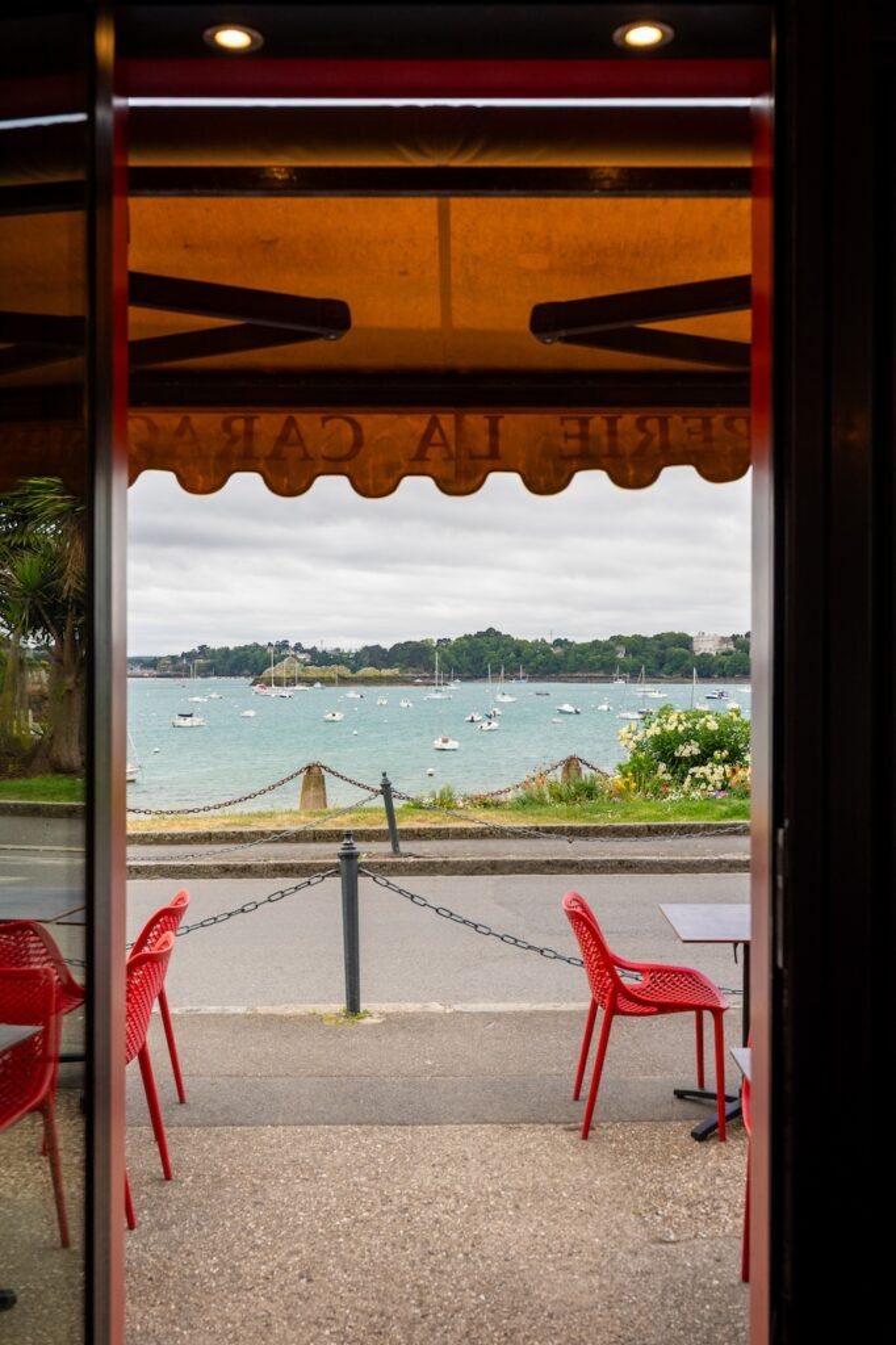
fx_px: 1345
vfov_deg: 53.1
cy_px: 672
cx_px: 448
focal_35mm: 36
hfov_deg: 36.8
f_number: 5.6
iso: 800
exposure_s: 1/50
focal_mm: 36
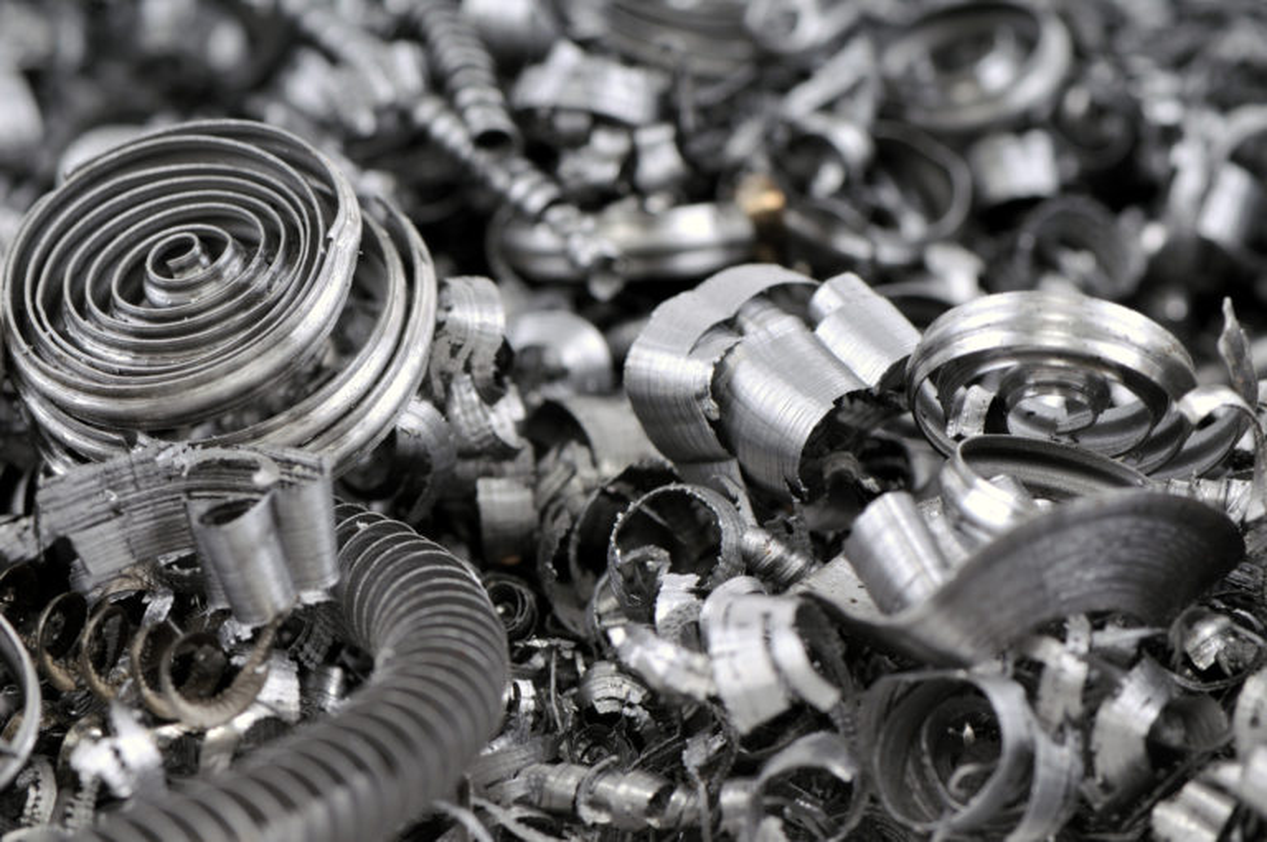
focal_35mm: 158
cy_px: 421
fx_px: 5536
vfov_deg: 8.7
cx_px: 634
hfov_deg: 13.1
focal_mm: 105
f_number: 13
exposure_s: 1/250
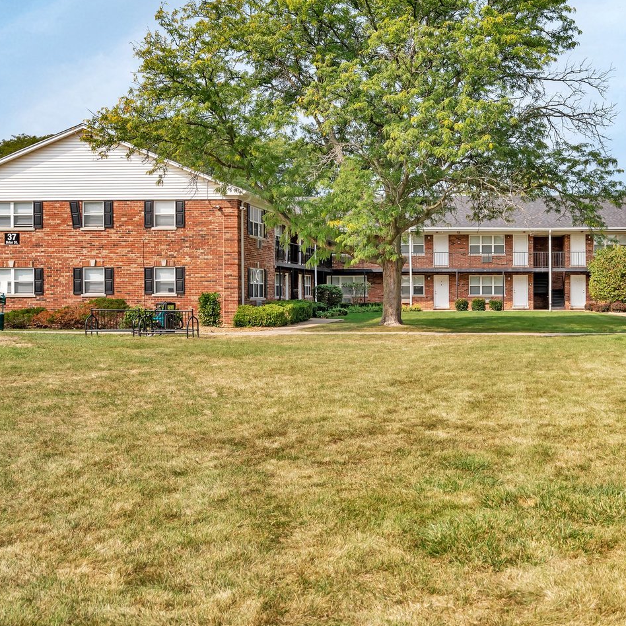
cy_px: 285
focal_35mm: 45
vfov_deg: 37.5
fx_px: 921
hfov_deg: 36.6
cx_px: 472
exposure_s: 1/640
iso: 400
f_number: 9
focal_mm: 31
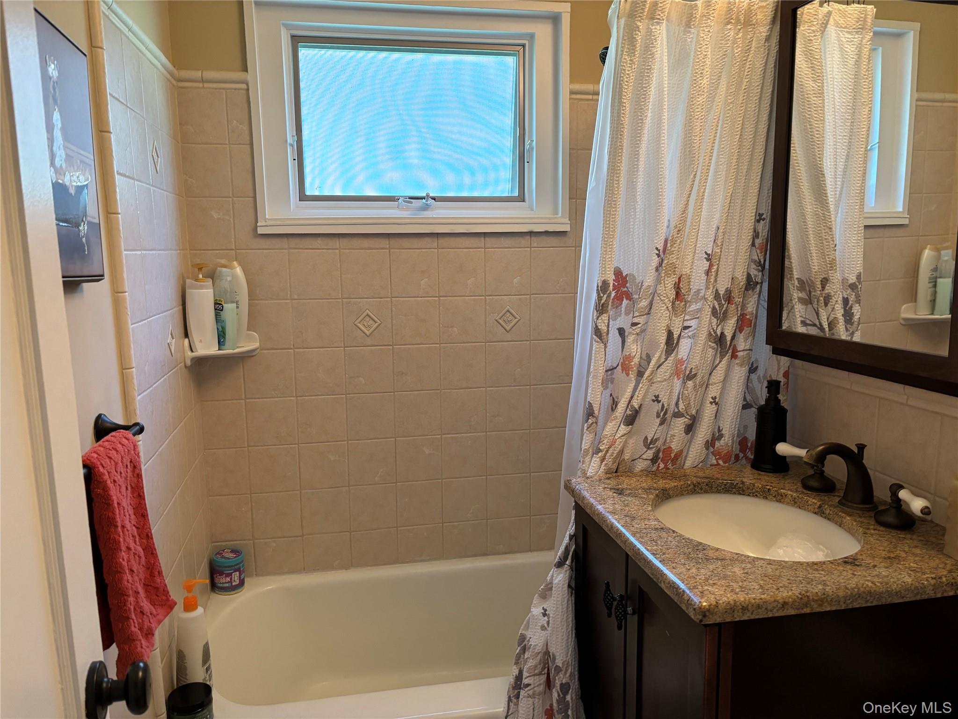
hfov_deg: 67.3
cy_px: 360
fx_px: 720
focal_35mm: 26
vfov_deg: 53.1
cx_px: 479
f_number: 1.6
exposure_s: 1/60
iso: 250
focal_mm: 5.96
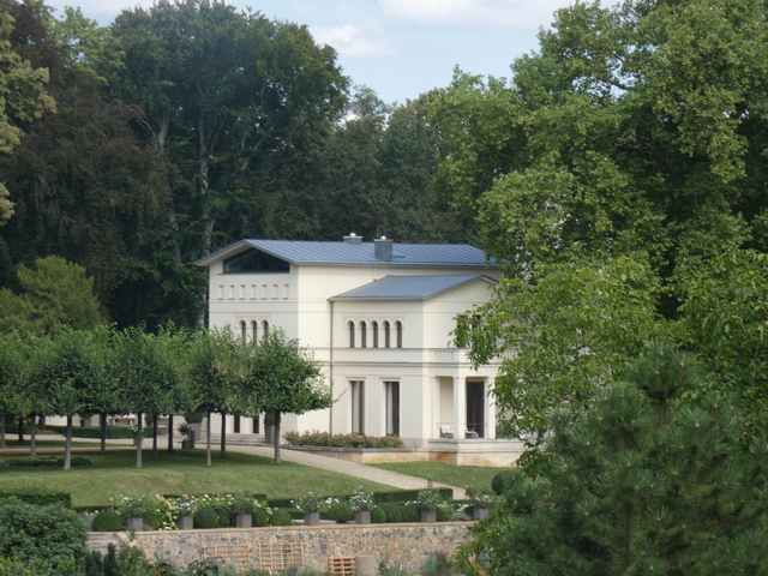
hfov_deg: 10.5
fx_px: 4193
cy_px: 288
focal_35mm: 189
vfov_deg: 7.9
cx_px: 384
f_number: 5.5
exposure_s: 1/200
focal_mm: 33.9
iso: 80
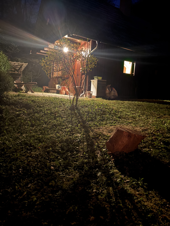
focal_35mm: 26
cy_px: 113
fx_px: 170
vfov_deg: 67.3
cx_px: 85
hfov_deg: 53.1
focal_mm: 5.96
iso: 1250
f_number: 1.6
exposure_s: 1/2
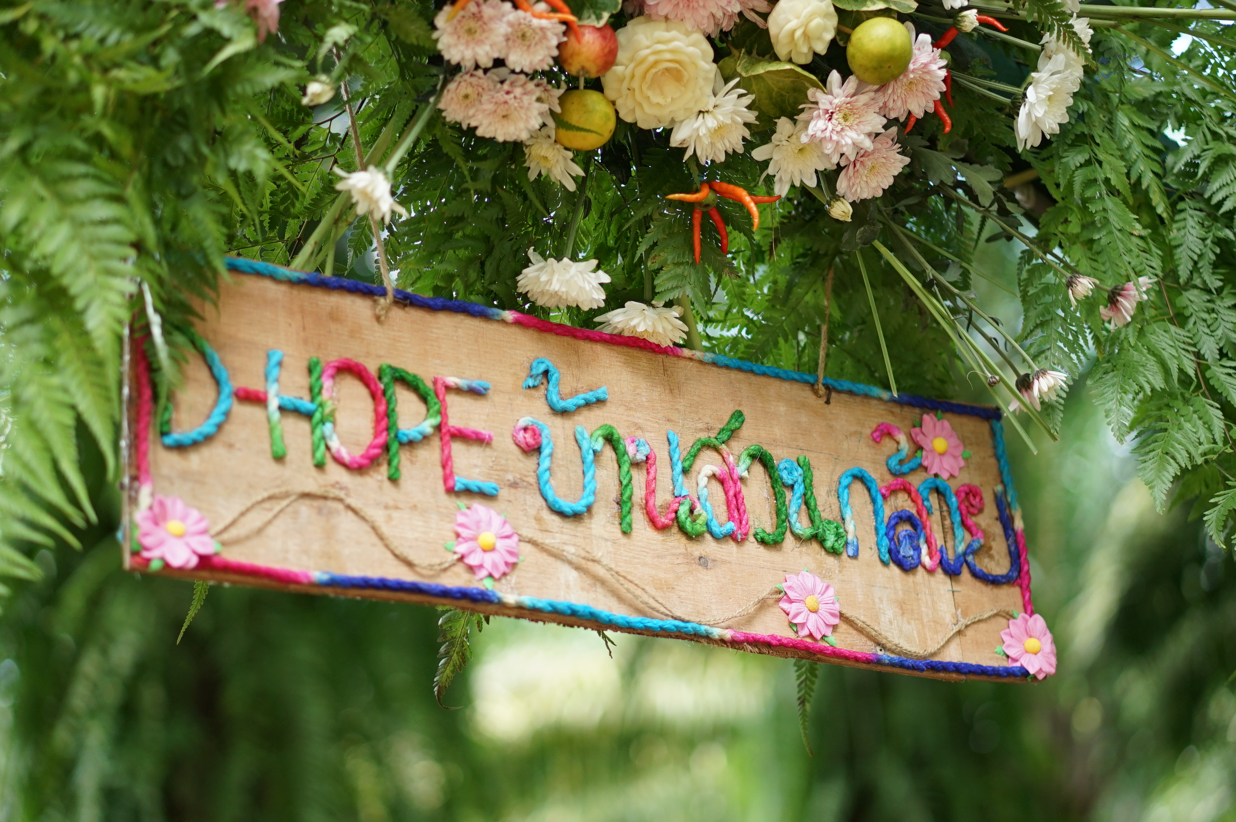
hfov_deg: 27.0
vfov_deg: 18.1
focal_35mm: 75
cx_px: 618
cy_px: 411
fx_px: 2573
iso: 320
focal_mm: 50
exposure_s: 1/800
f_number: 1.8
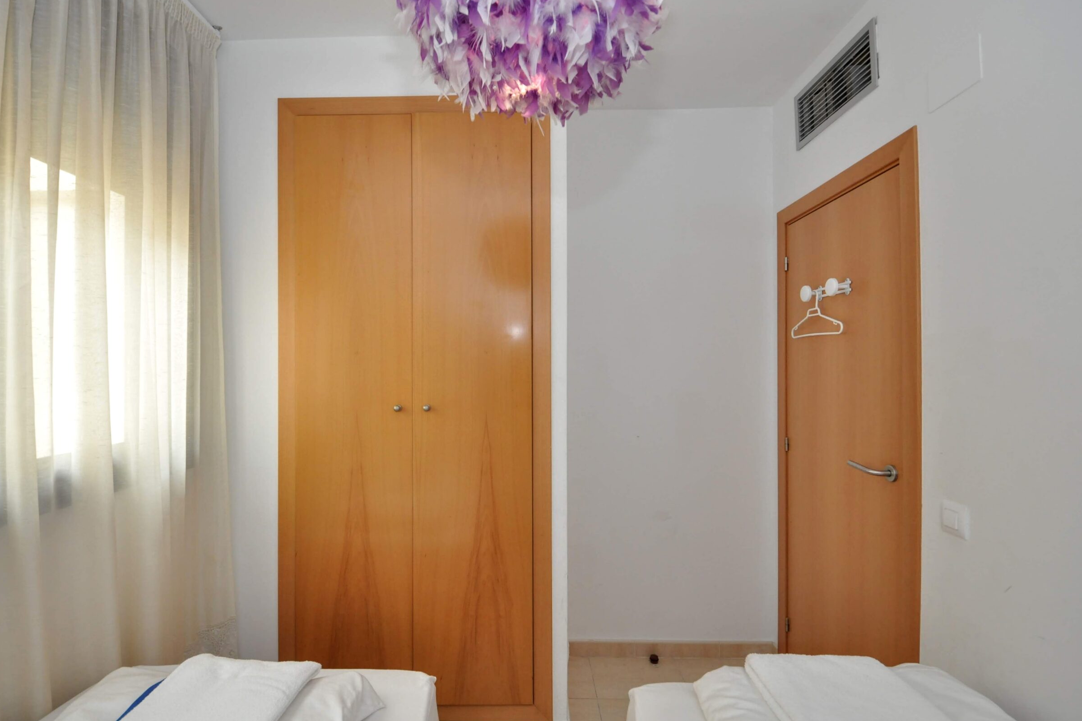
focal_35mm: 16
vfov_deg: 73.7
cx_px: 516
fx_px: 481
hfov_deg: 96.7
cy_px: 379
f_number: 5.6
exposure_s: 1/60
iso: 800
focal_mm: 10
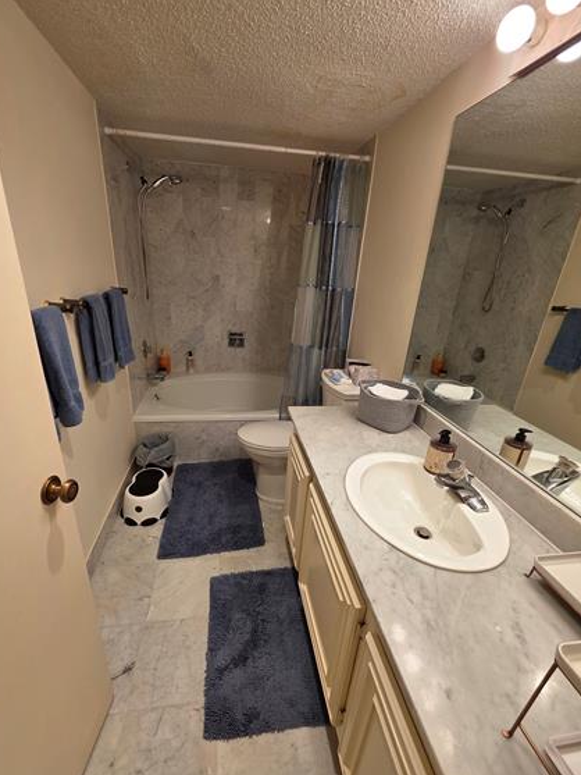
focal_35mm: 14
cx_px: 272
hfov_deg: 85.6
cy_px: 405
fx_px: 313
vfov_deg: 102.0
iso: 80
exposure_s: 1/120
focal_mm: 2.2
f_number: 1.9
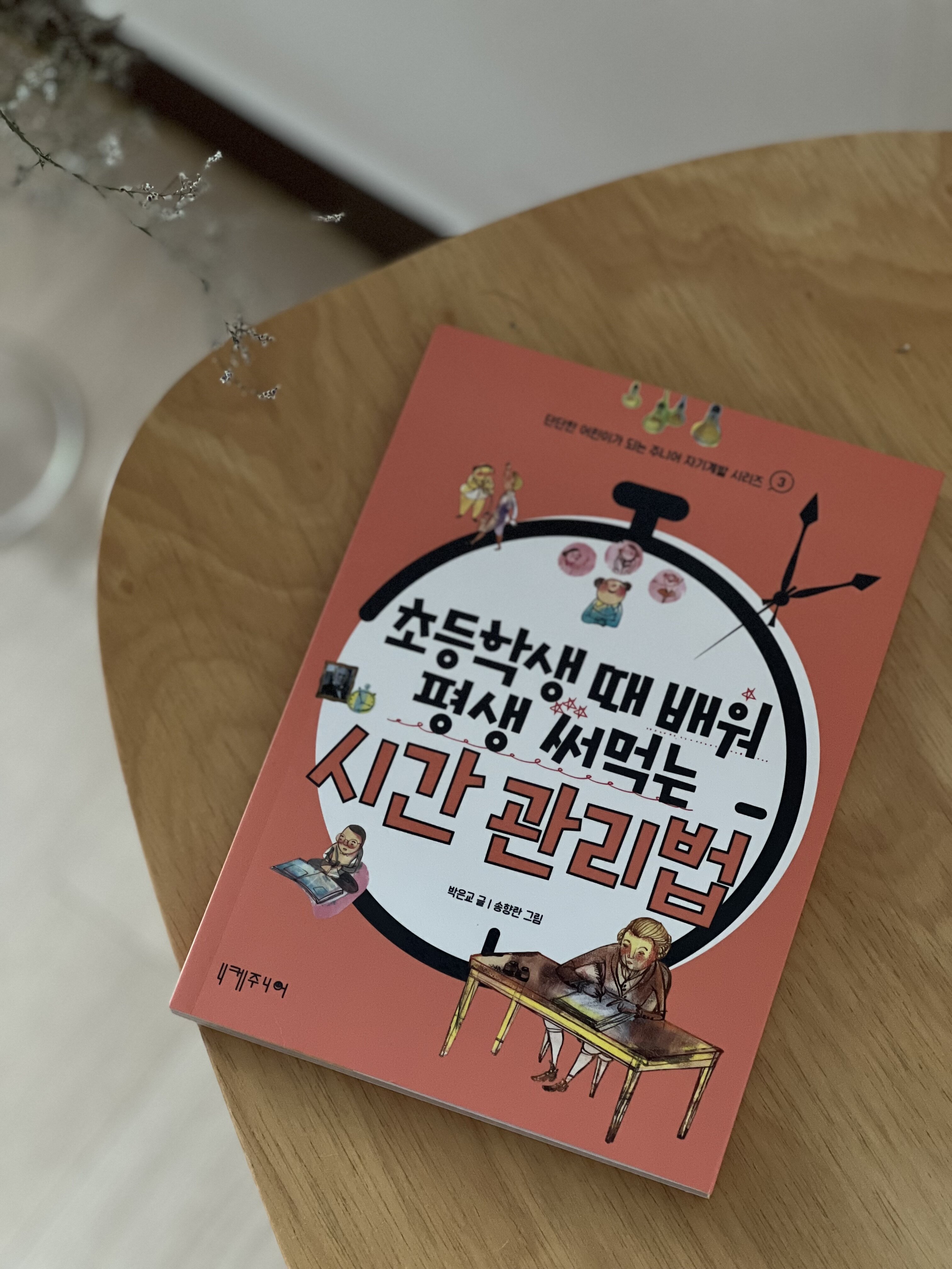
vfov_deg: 25.3
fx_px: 2824
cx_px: 476
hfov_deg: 19.1
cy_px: 634
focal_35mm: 77
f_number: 2.8
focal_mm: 9
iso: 400
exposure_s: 1/30
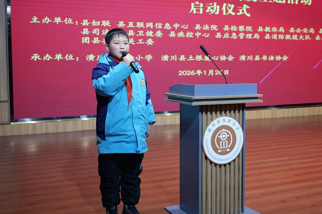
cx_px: 171
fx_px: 375
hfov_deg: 46.4
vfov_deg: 31.8
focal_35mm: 42
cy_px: 89
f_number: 2.8
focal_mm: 34
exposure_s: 1/160
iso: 800
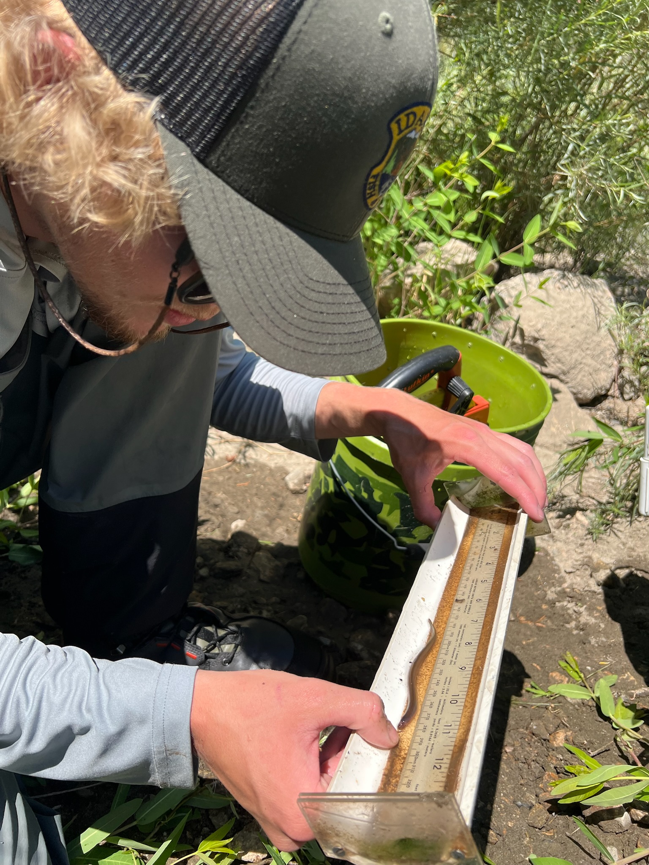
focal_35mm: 26
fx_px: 650
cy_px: 432
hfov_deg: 53.1
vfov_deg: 67.3
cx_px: 324
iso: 50
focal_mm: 5.7
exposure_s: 1/3257
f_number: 1.5
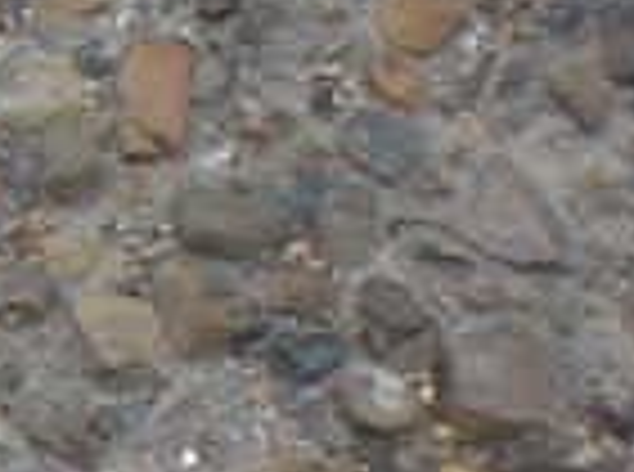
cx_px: -782
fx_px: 3160
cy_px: 908
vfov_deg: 8.2
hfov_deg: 10.2
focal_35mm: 173
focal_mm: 6.3
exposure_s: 1/156
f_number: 4.6
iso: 64
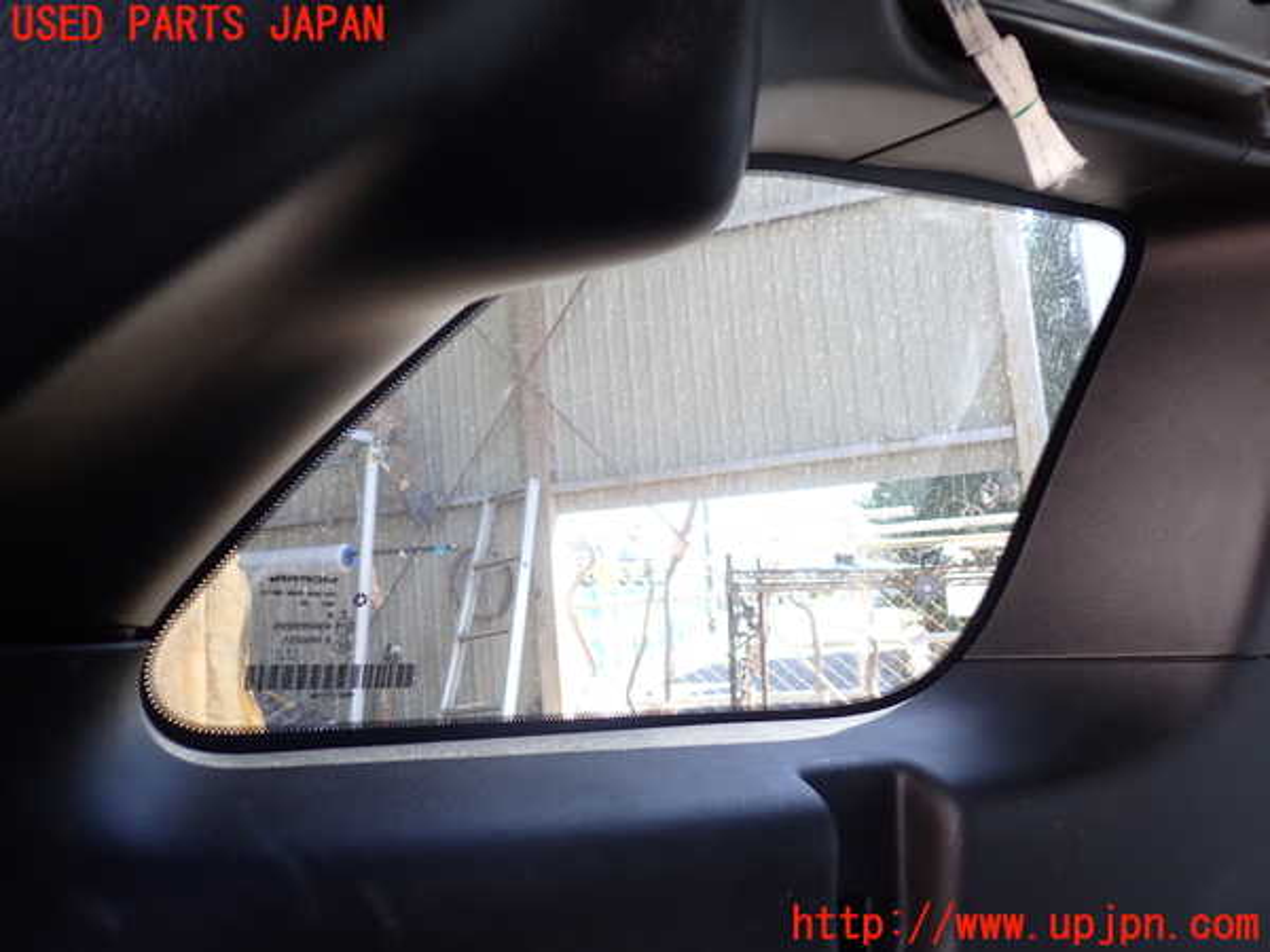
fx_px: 1101
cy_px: 476
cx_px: 635
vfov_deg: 46.8
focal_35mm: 30
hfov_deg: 60.0
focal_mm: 5.4
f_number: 2.3
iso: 160
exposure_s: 1/60
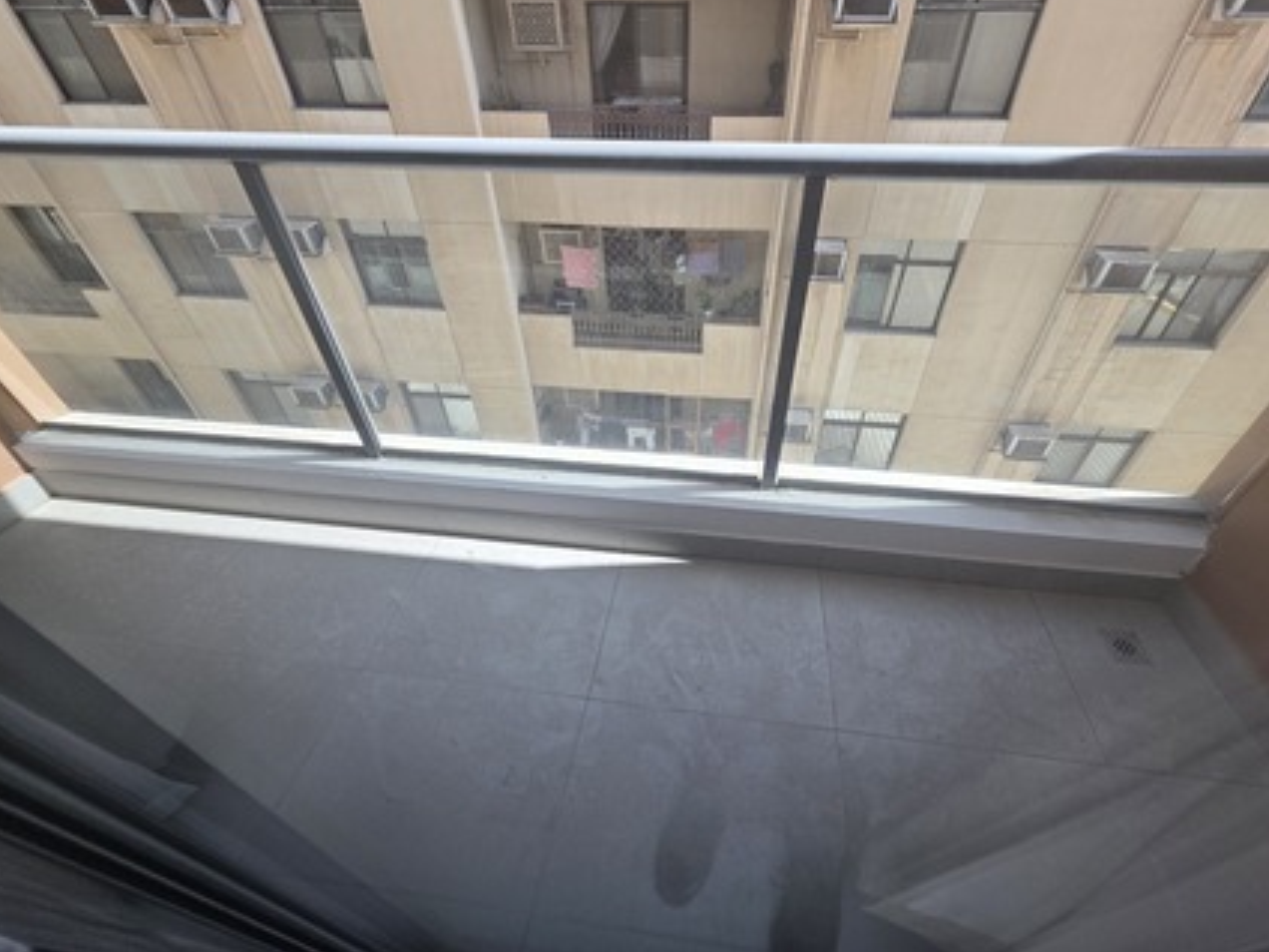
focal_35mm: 14
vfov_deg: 85.7
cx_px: 663
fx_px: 513
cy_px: 466
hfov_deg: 102.0
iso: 64
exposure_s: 1/359
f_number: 1.9
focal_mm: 2.2
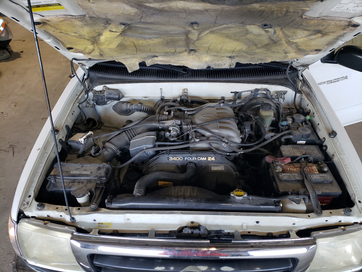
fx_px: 272
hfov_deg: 67.3
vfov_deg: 53.1
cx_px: 181
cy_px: 136
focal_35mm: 26
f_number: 1.5
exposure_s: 1/60.2
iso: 61
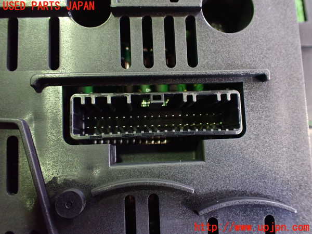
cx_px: 156
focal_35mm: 30
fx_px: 270
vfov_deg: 46.8
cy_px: 117
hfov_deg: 60.0
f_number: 2.3
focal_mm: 5.4
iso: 1000
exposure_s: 1/30
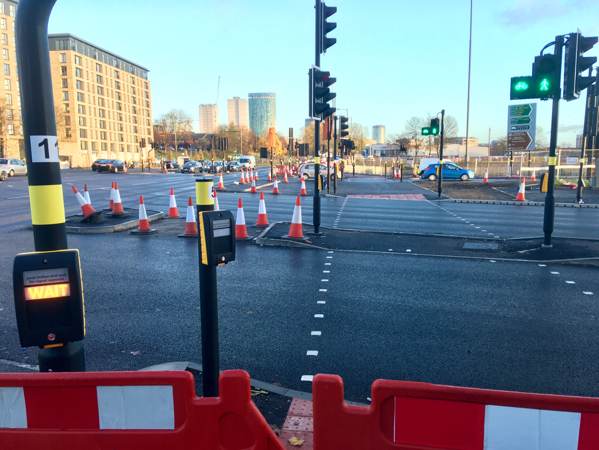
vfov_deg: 48.2
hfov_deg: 61.7
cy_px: 225
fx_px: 502
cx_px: 300
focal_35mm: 29
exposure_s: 1/100
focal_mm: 4.15
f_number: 2.2
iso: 40
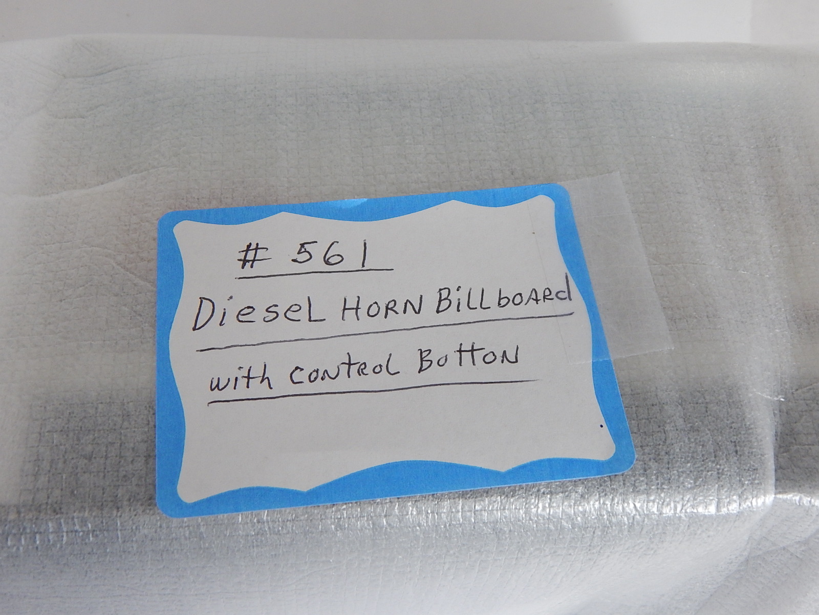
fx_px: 899
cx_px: 410
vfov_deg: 37.7
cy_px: 308
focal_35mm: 38
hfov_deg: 49.0
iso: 400
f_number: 3.4
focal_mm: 6.8
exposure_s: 1/200
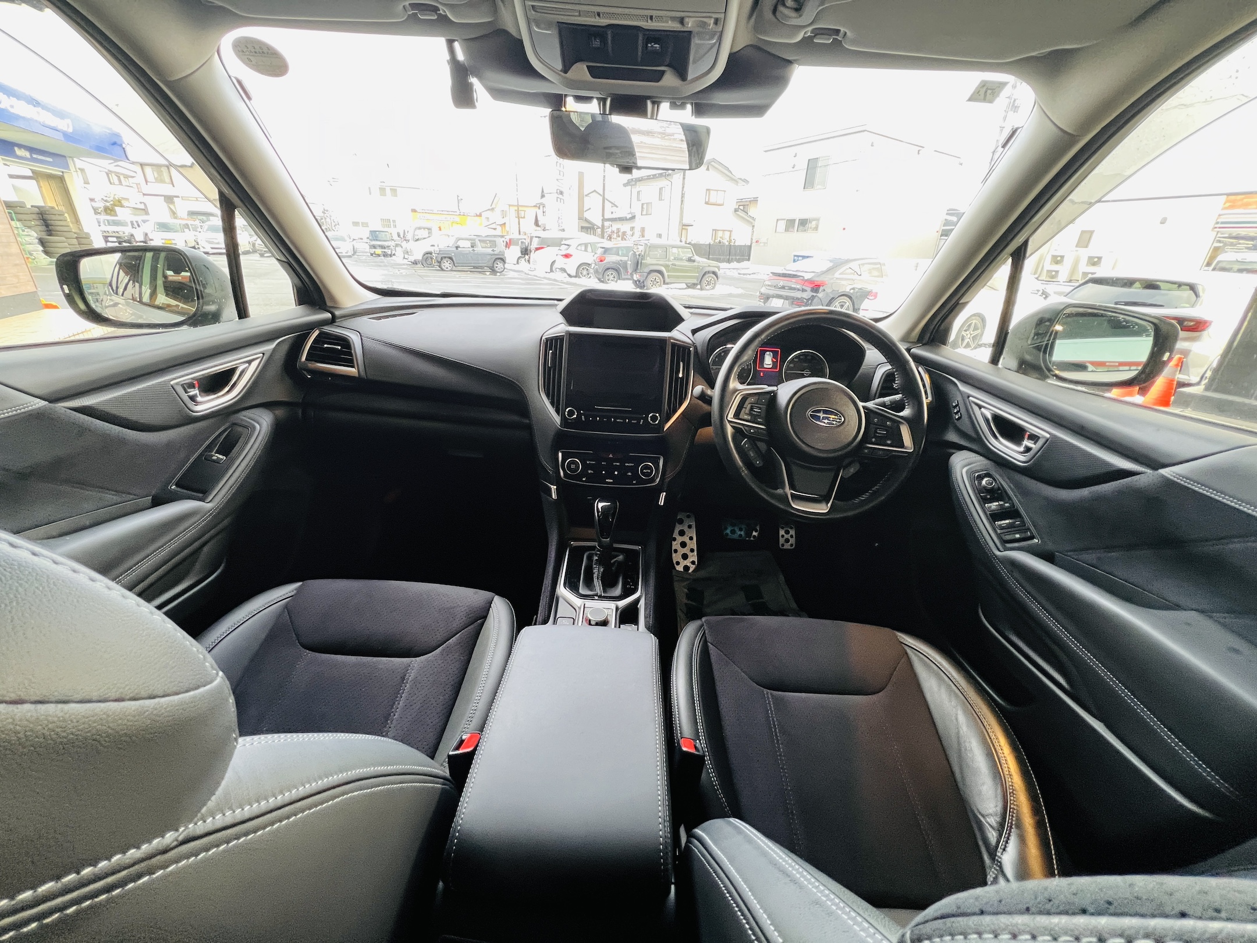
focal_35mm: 13
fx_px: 472
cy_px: 472
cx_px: 628
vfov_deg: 89.9
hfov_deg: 106.2
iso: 250
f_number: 1.8
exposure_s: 1/73
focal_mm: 1.57
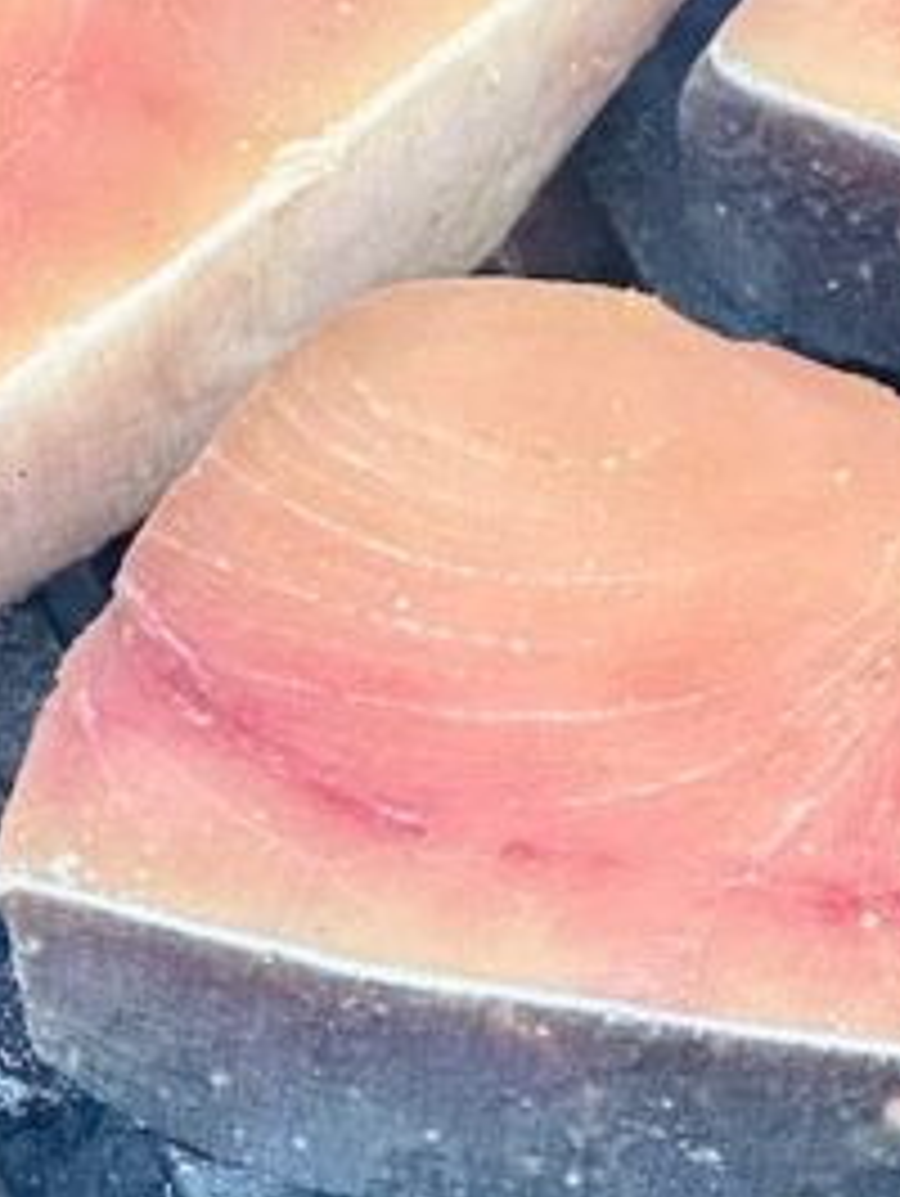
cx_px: 752
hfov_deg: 5.0
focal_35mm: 296
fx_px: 10245
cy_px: -81
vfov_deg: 6.7
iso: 640
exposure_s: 1/60
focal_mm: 9
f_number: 2.8
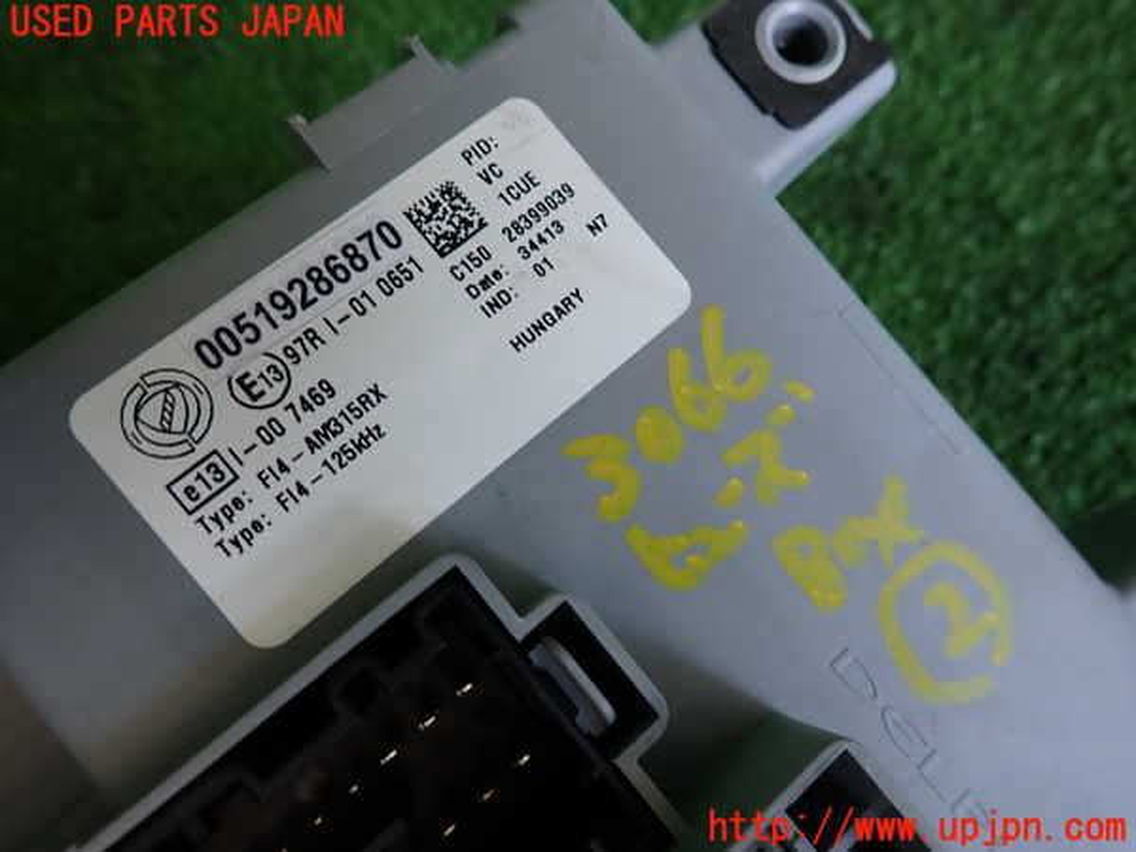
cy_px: 426
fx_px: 820
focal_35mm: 25
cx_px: 568
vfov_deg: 54.9
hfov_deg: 69.4
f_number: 2
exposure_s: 1/60
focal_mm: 4.5
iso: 160
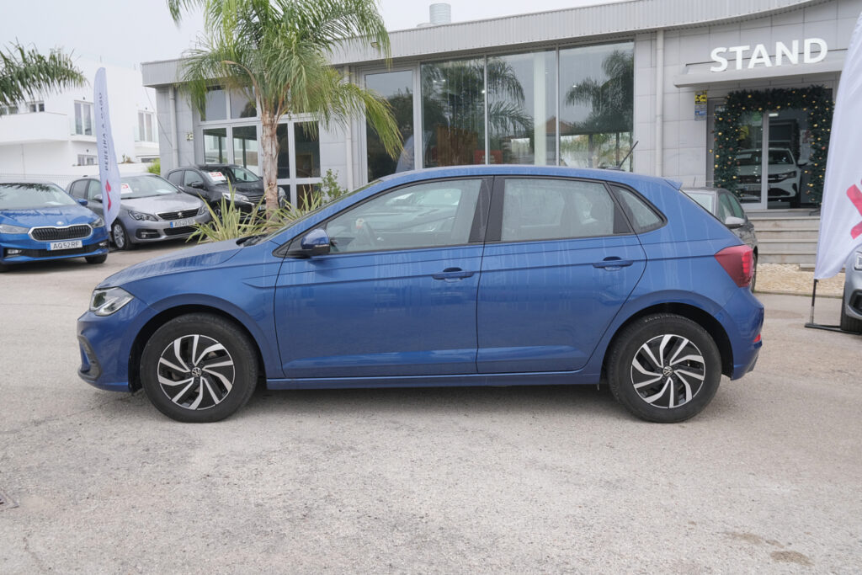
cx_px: 431
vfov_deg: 42.3
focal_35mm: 31
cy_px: 288
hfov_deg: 60.3
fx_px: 742
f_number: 7.1
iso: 500
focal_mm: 20.9
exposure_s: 1/80
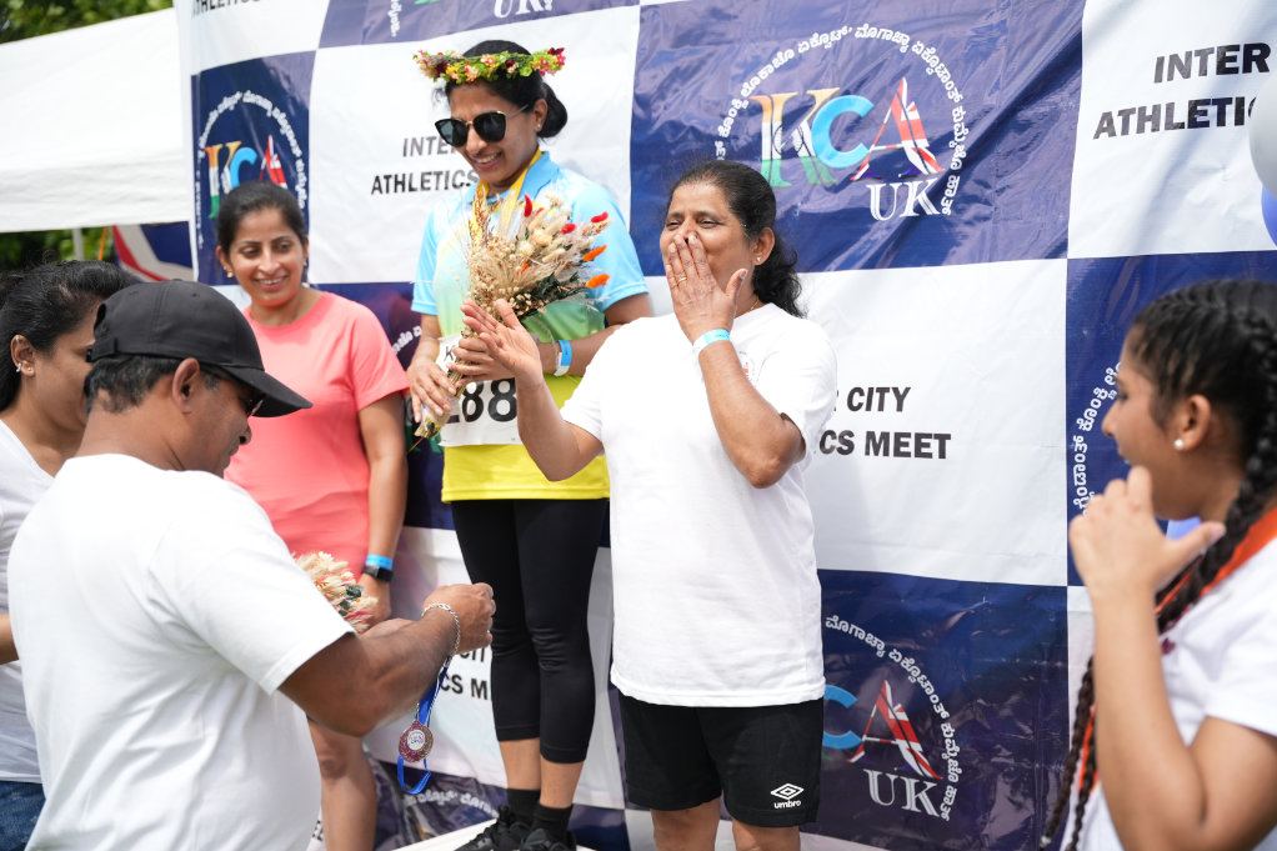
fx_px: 1461
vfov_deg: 32.5
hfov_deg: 47.2
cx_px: 638
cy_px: 426
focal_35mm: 41
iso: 250
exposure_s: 1/2000
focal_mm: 41.2
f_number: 2.8
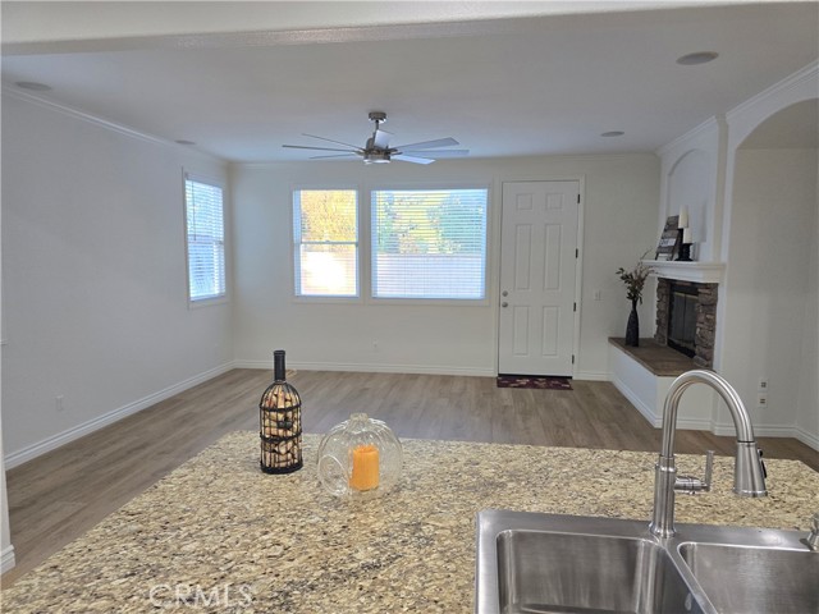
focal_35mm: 23
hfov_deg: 73.9
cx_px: 410
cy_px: 307
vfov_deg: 58.9
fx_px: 544
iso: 250
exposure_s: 1/120
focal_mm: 6.3
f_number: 1.7
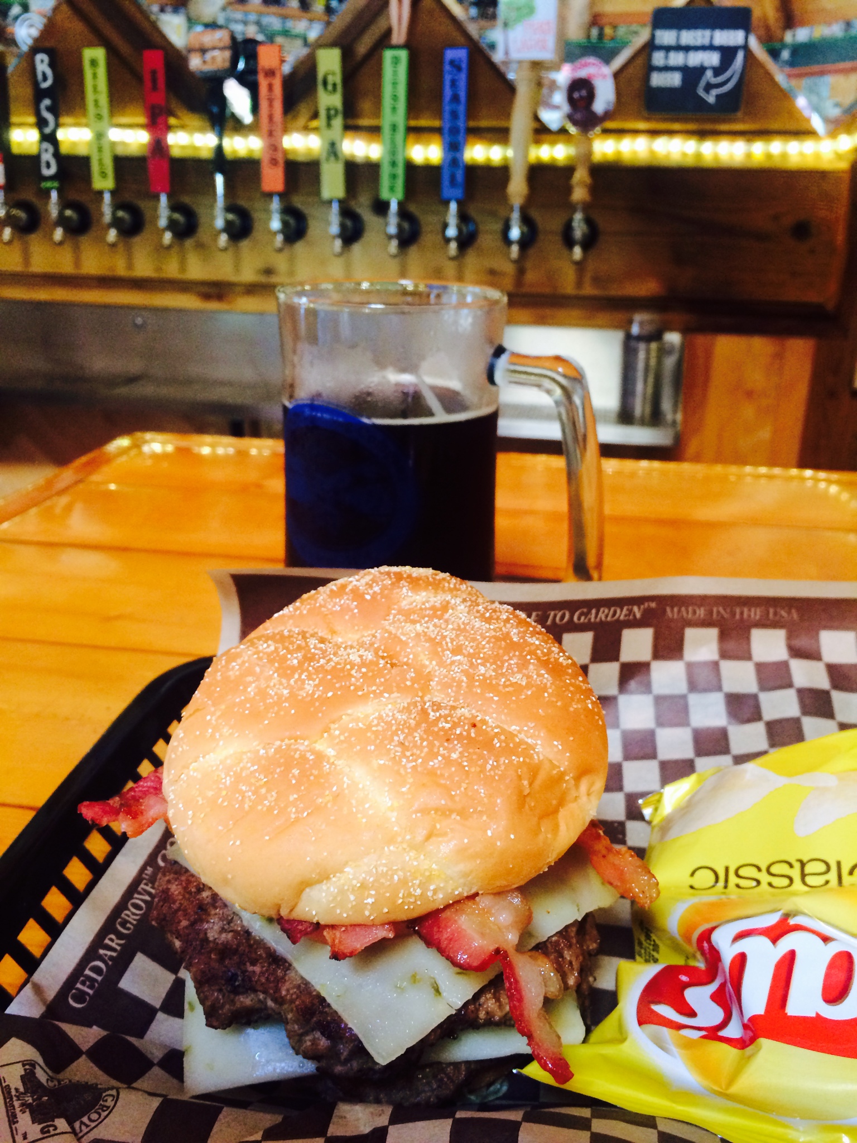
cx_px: 428
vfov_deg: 60.0
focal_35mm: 30
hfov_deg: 46.8
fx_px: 990
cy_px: 572
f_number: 2.2
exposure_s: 1/30
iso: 200
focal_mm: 4.12
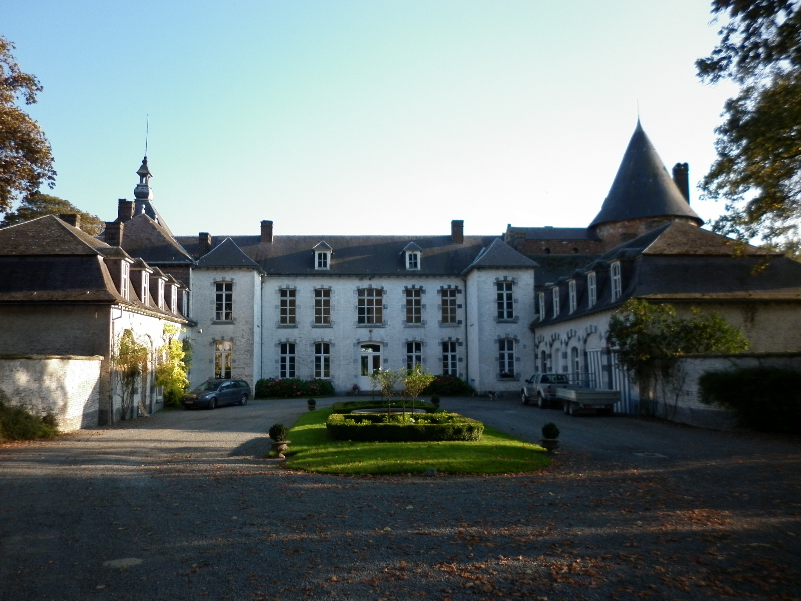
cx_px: 400
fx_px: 648
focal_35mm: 28
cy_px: 300
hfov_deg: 63.4
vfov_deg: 49.7
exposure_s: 1/400
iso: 80
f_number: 2.8
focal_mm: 5
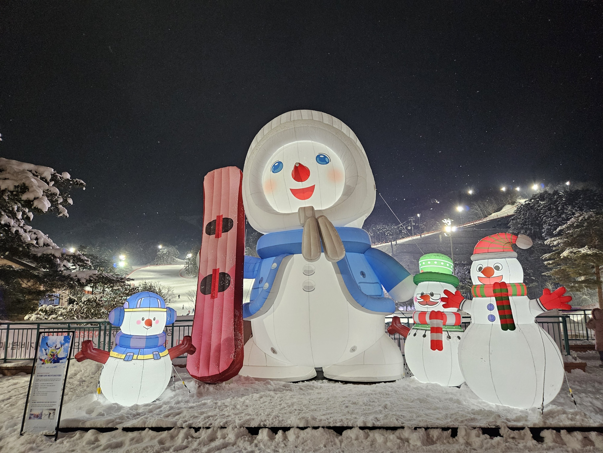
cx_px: 302
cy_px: 226
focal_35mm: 23
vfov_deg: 58.9
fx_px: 401
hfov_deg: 73.9
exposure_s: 1/120
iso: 640
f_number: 1.8
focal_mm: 5.4
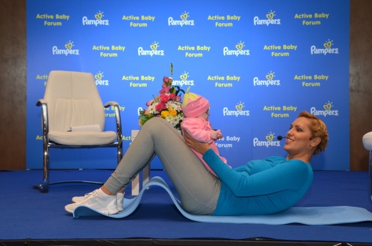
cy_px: 123
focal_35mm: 51
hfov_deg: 39.0
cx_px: 186
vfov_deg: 26.3
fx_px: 526
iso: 500
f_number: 5.6
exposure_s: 1/50
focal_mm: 34
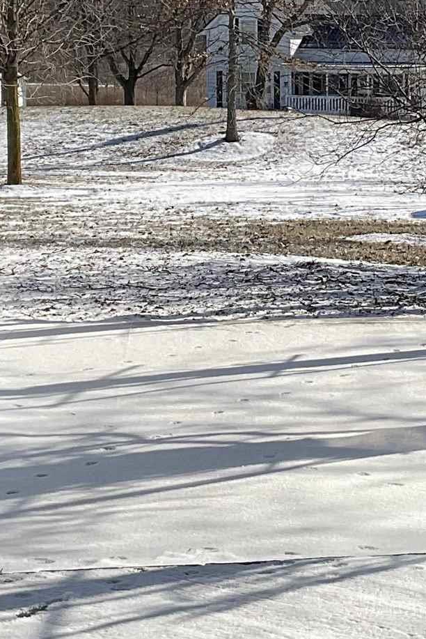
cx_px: 362
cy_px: 98
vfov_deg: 19.9
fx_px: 1791
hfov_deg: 13.5
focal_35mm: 101
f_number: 1.8
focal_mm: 3
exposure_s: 1/2959
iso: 16
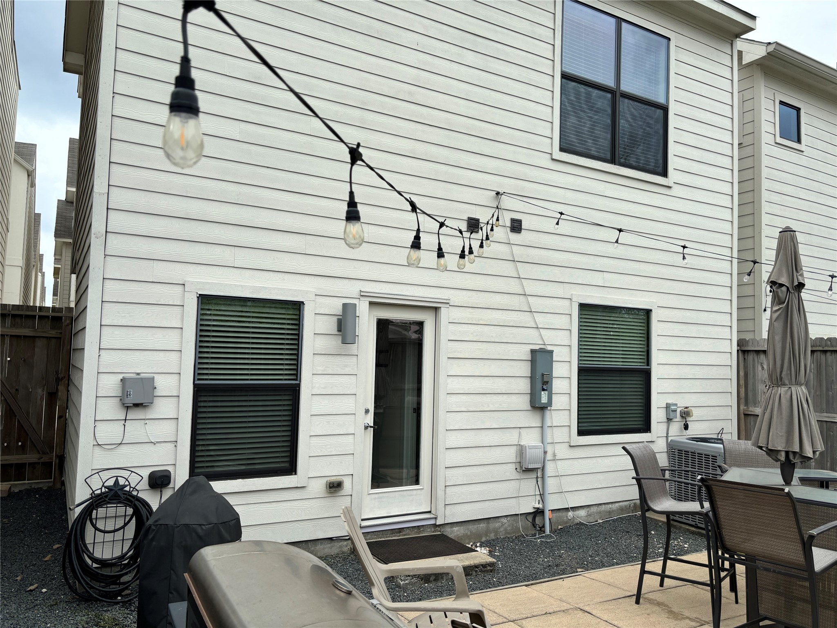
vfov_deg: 53.1
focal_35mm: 26
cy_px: 314
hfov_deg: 67.3
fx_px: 629
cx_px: 418
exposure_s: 1/1912
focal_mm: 5.96
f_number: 1.6
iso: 50
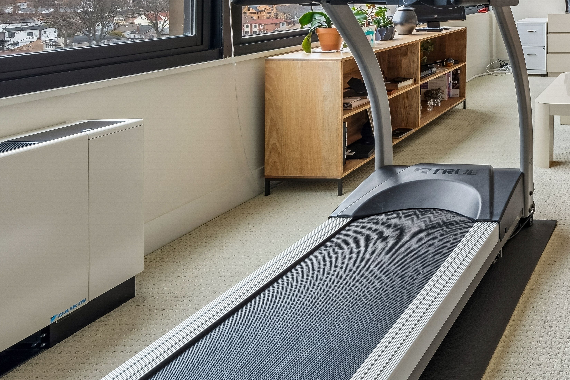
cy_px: -21
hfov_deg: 45.3
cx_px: 652
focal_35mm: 28
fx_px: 443
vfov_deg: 39.4
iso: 160
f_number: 8
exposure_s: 1/15
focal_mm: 8
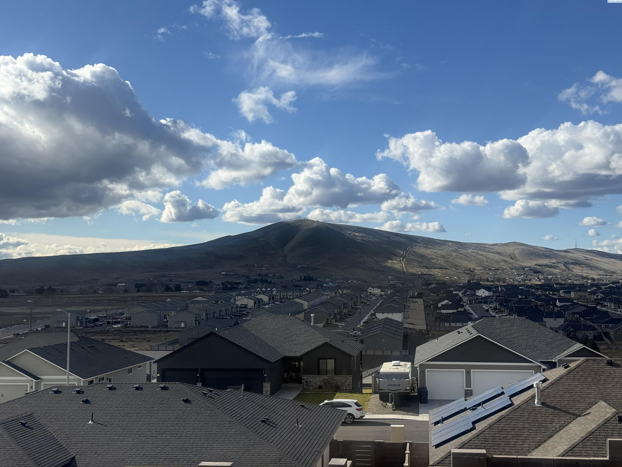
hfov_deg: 39.7
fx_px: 862
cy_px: 234
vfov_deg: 30.3
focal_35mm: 48
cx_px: 311
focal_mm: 6.76
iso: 64
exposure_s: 1/8772
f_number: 1.78
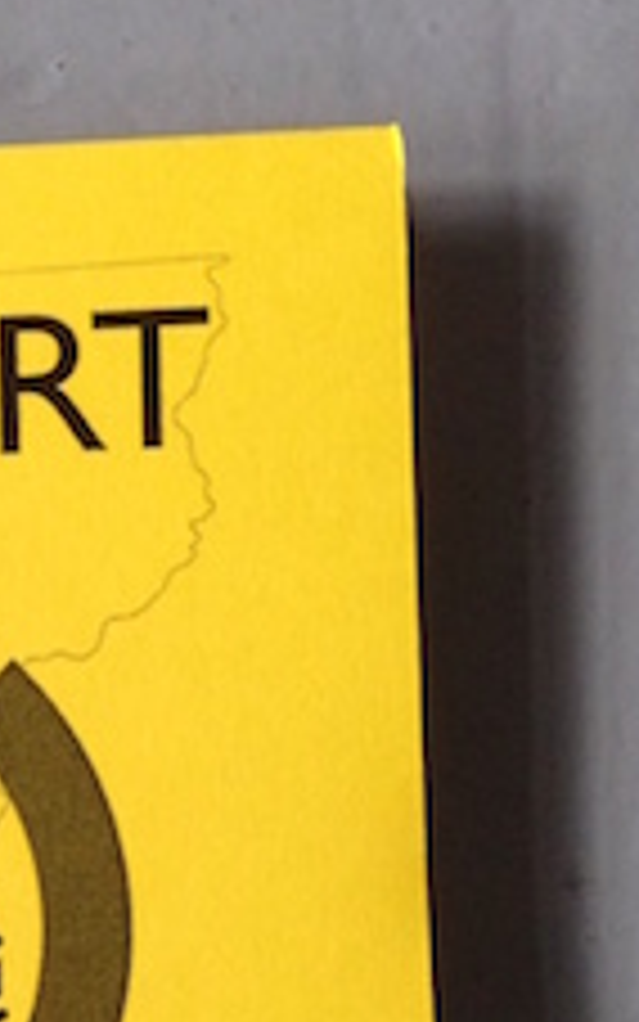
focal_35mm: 82
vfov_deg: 24.4
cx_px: -99
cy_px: 948
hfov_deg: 15.4
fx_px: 2283
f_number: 2.4
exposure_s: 1/20
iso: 100
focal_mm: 4.12
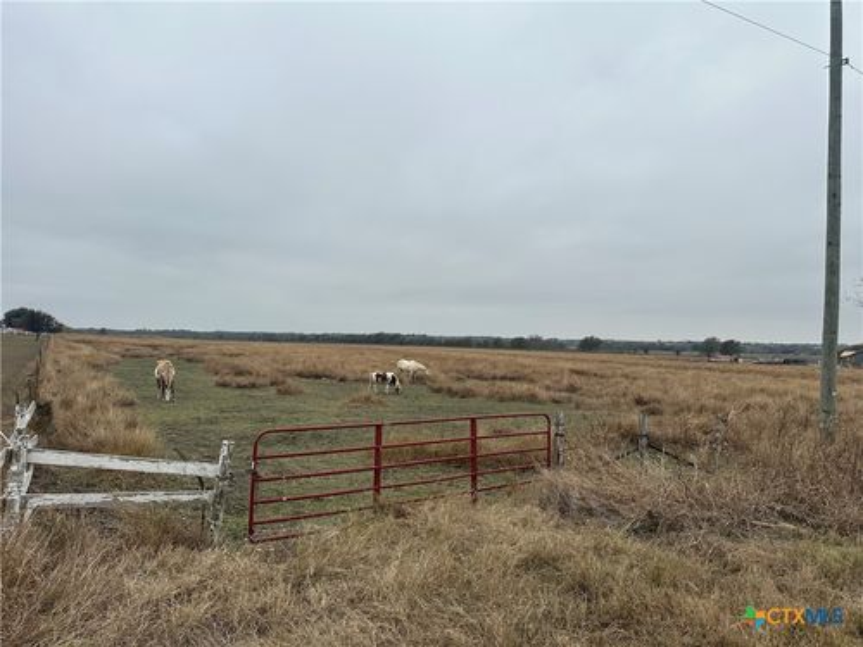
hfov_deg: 71.6
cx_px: 432
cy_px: 324
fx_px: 598
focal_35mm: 24
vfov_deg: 56.8
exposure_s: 1/5000
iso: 80
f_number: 1.78
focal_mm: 6.86
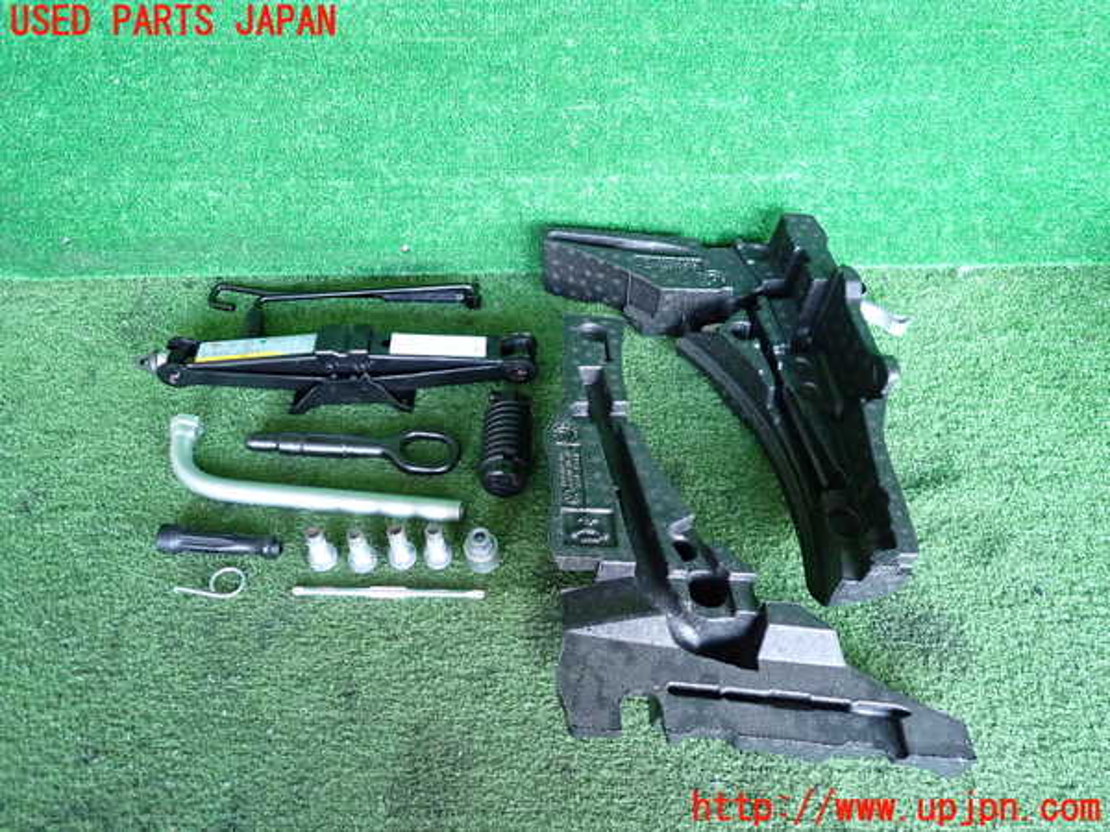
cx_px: 555
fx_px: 802
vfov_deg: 54.9
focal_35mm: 25
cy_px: 416
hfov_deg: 69.4
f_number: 2
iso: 500
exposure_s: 1/30
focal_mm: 4.5
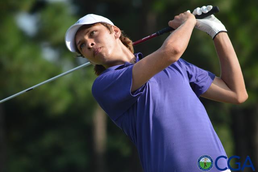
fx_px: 3223
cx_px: 129
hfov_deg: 4.6
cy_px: 86
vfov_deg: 3.1
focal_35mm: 450
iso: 400
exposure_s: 1/1000
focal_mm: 300
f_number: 5.6
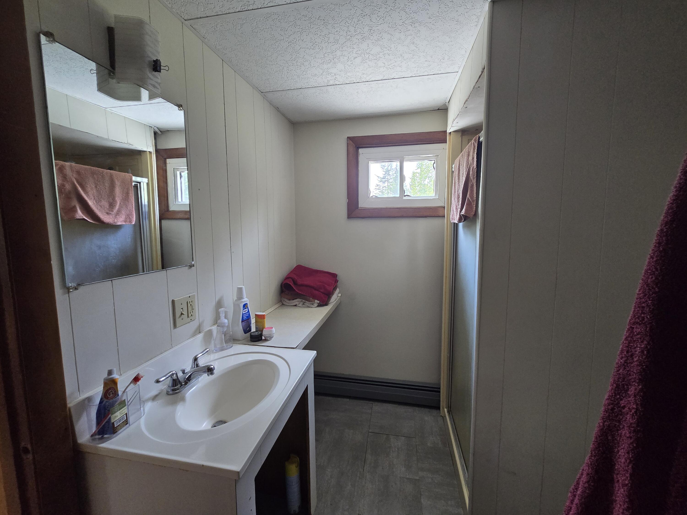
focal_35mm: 13
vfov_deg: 89.9
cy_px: 258
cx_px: 344
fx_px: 258
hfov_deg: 106.2
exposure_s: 1/60
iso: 320
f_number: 2.2
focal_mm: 2.2
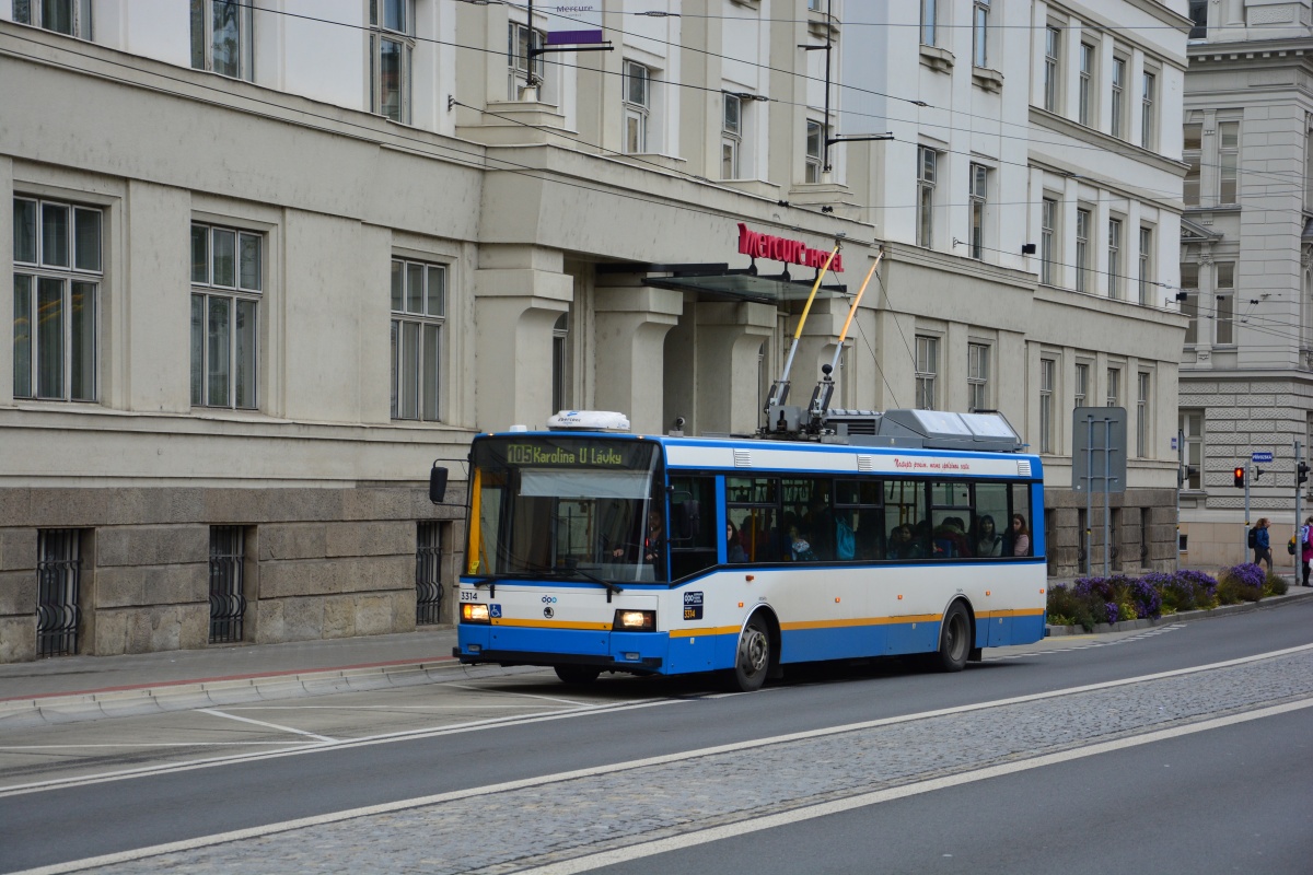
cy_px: 438
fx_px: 3610
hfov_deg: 20.6
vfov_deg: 13.8
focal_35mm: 99
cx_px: 656
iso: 400
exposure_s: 1/250
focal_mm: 66
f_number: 6.3
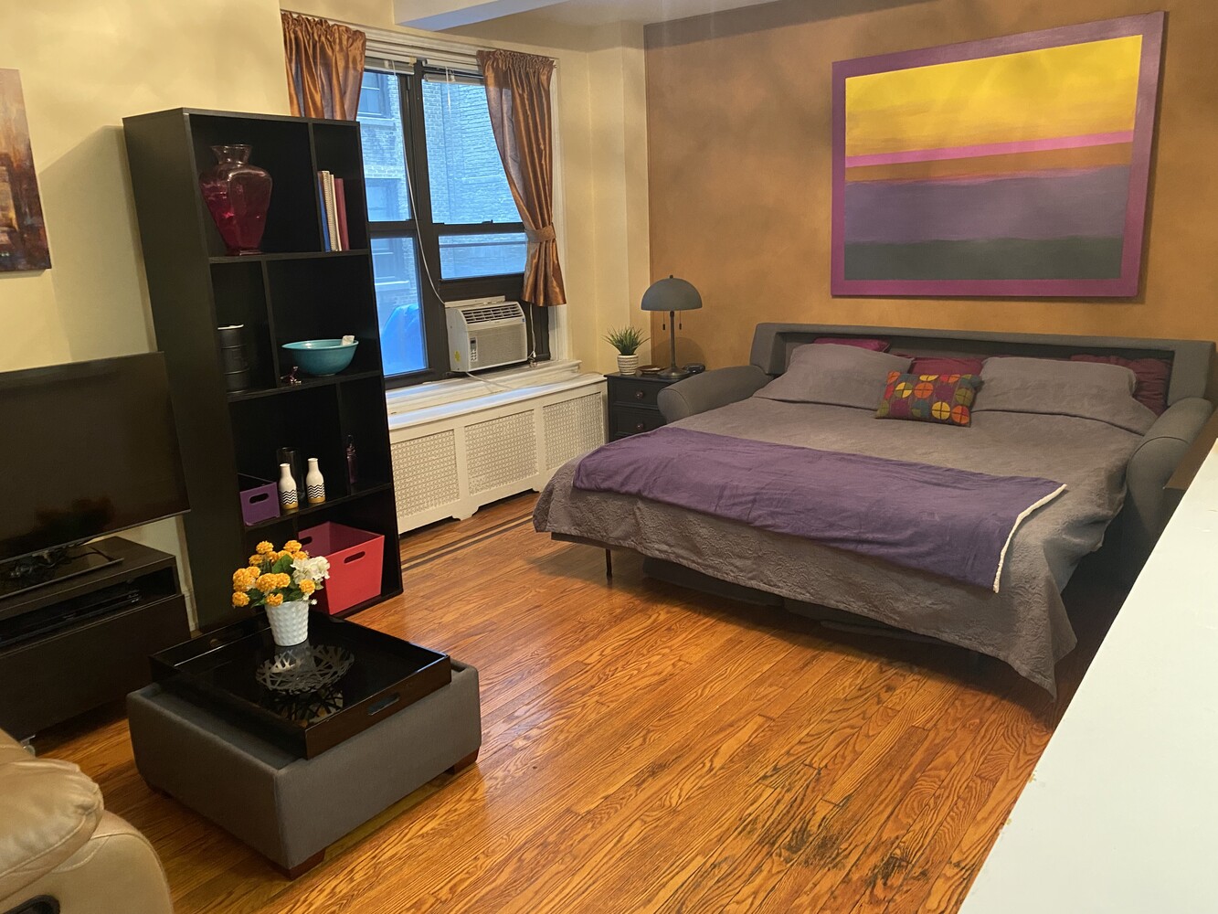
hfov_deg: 67.3
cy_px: 457
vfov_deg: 53.1
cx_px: 609
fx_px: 915
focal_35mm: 26
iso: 500
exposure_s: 1/30
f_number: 1.8
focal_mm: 4.25
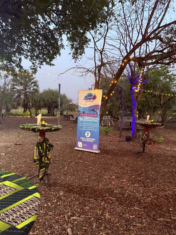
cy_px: 118
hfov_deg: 56.8
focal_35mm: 24
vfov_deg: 71.6
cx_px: 88
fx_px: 163
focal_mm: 6.76
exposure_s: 1/33
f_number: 1.78
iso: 800
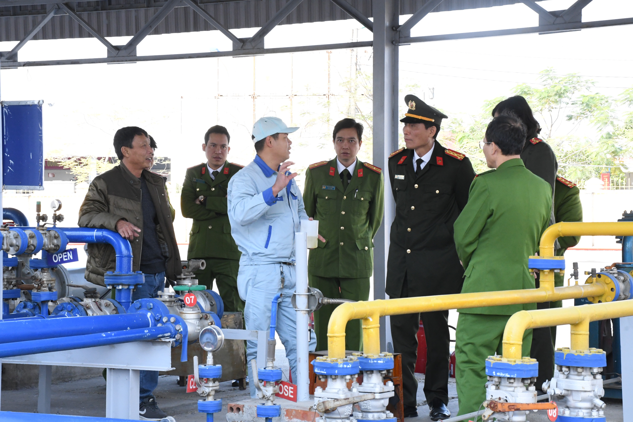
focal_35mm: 90
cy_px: 211
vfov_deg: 15.2
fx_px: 1582
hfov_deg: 22.6
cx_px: 316
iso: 2500
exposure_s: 1/200
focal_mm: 60
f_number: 18
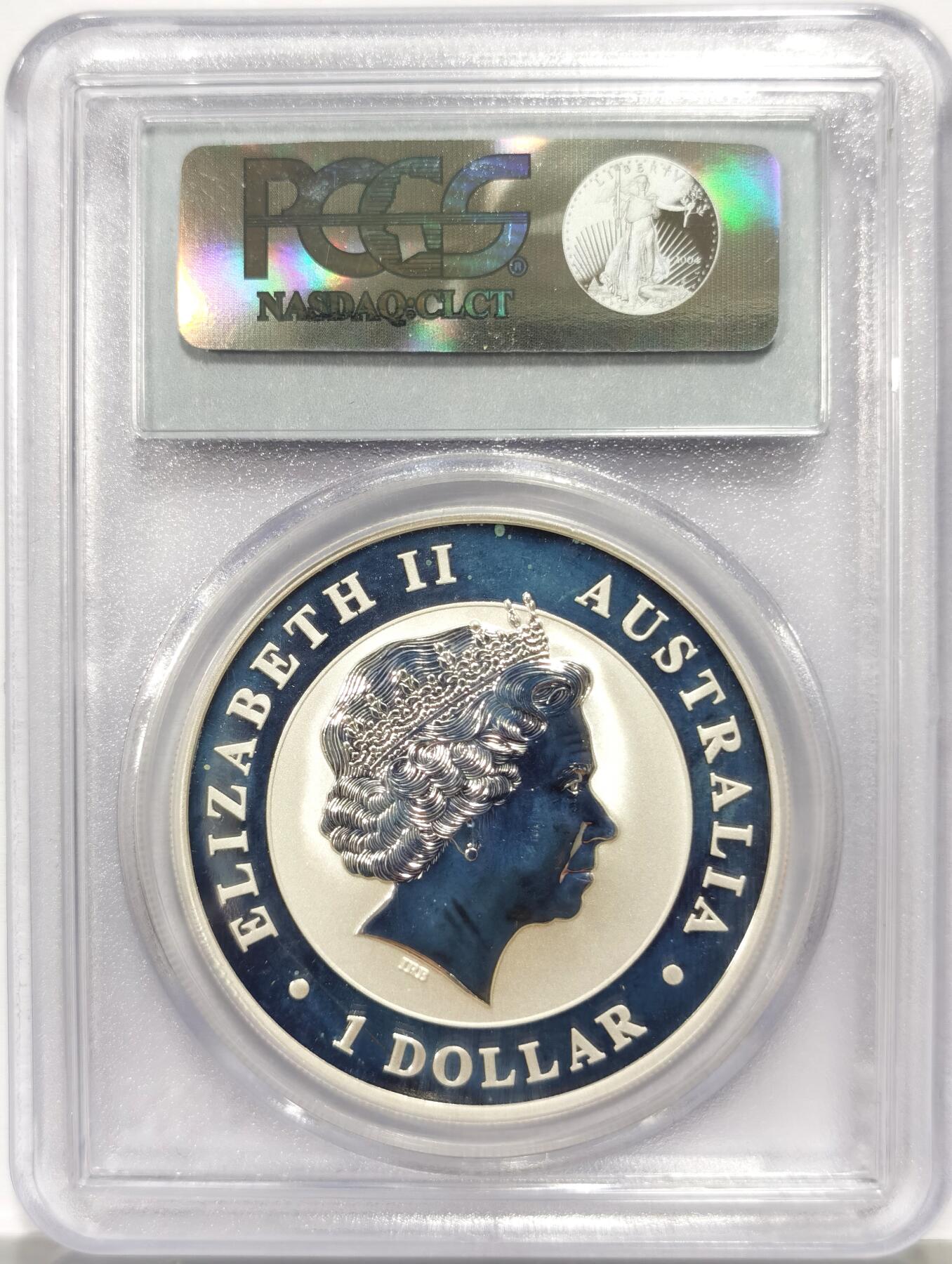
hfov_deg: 27.1
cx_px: 476
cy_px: 632
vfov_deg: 35.5
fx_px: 1975
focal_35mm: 54
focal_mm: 5.56
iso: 125
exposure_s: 1/100
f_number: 16
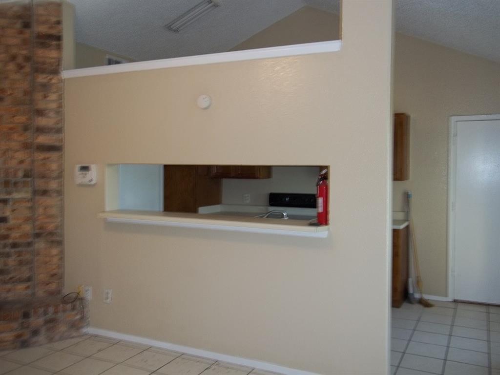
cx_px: 250
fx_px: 462
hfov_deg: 56.8
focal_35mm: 32
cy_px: 188
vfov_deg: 44.2
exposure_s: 1/30
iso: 64
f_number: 2.9
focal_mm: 5.7
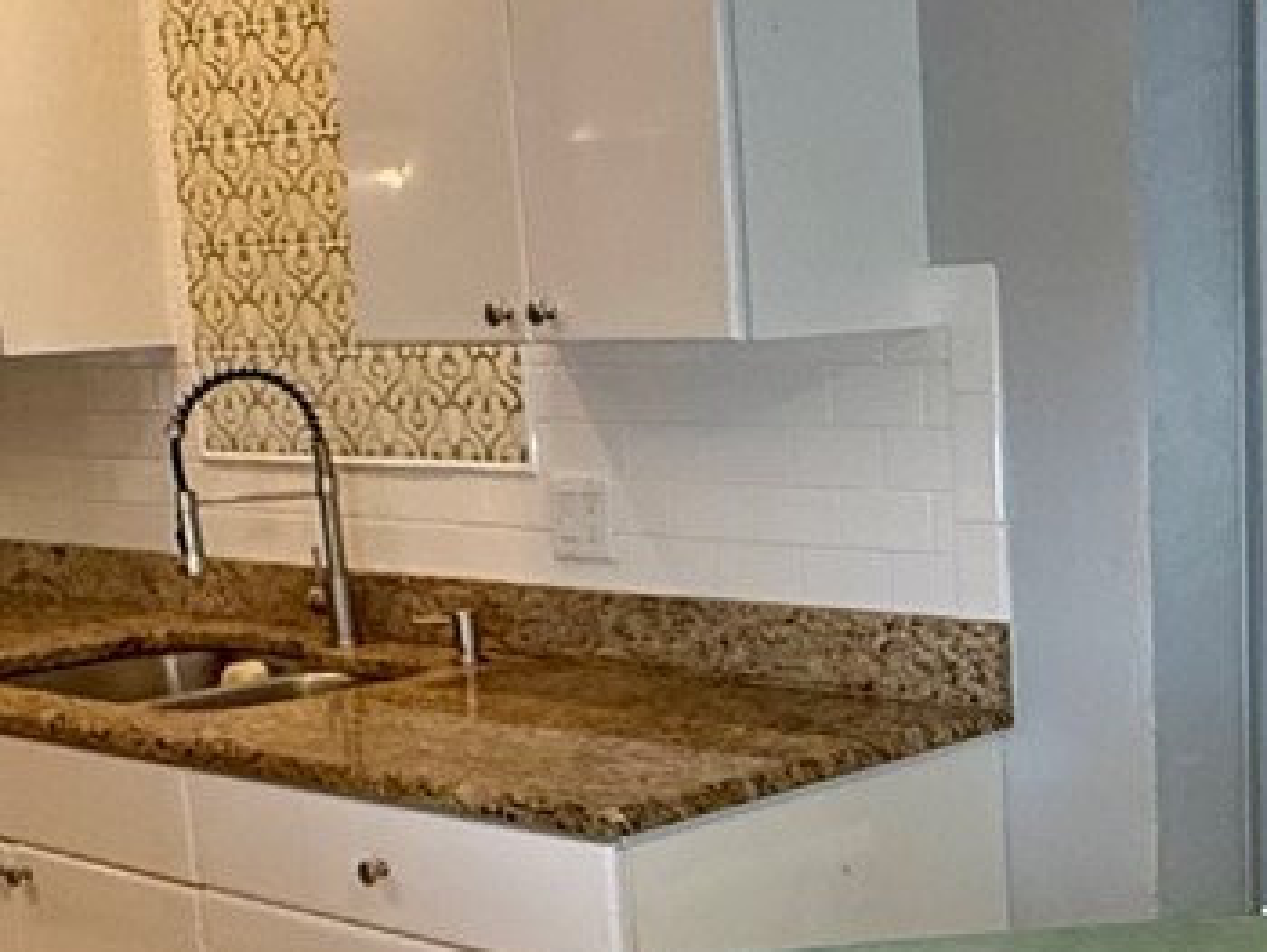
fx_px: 2344
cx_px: 1014
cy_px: 746
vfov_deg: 22.7
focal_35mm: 64
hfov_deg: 29.6
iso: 320
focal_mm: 2.22
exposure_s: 1/120
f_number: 2.2
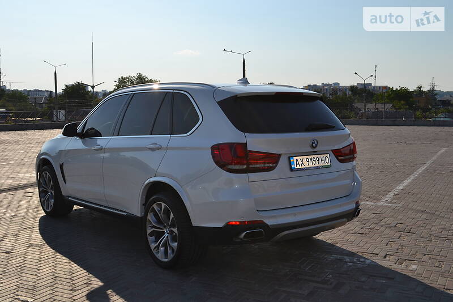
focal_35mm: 39
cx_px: 226
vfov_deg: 34.2
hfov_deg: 49.6
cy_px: 151
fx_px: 491
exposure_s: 1/200
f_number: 10
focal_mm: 26
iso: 100
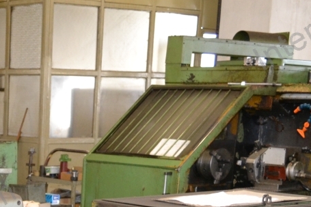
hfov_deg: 19.9
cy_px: 358
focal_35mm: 95
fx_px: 820
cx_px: -77
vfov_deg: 13.1
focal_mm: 18
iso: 1000
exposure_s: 1/60
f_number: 3.5
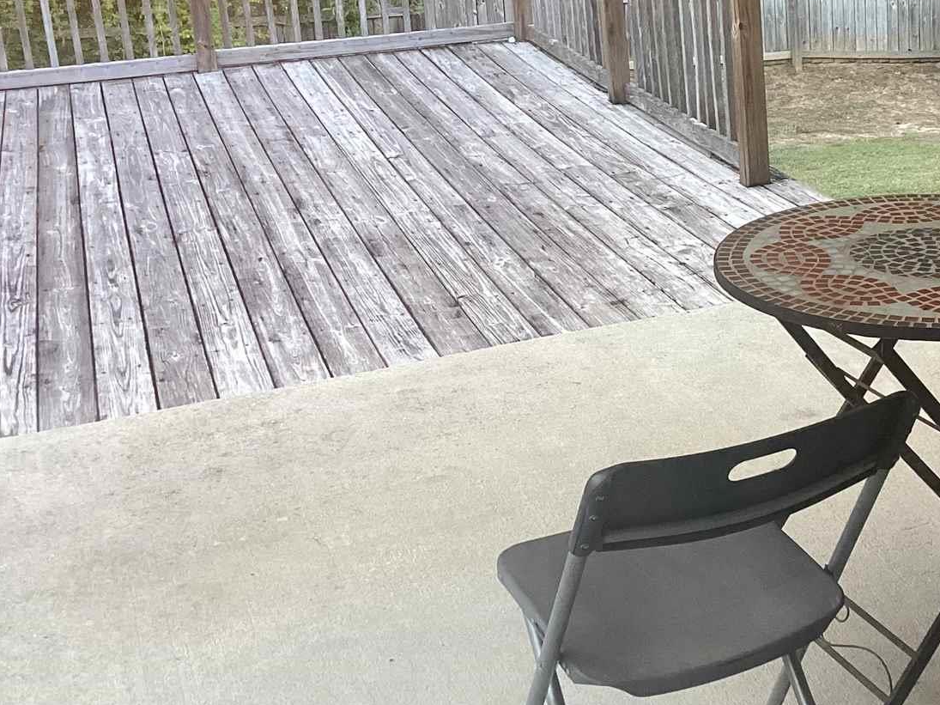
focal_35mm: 58
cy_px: 206
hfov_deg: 32.5
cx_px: 726
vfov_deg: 25.0
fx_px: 1575
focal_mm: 3.3
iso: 160
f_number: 2.4
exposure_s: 1/60
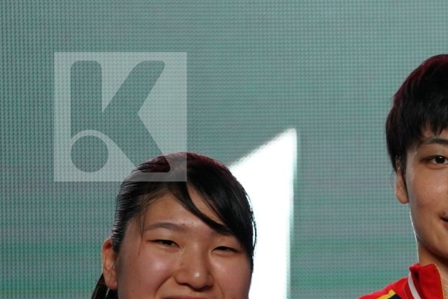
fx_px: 6337
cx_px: 603
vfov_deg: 2.7
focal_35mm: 509
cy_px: 369
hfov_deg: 4.0
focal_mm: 178
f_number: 2.8
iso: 1000
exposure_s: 1/250
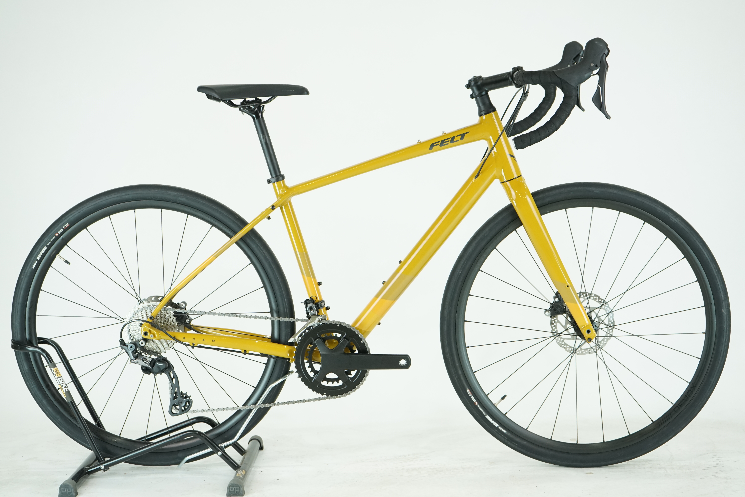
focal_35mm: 58
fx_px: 1200
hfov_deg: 34.5
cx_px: 372
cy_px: 248
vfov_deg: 23.4
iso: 1600
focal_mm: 58
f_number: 5.6
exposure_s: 1/200
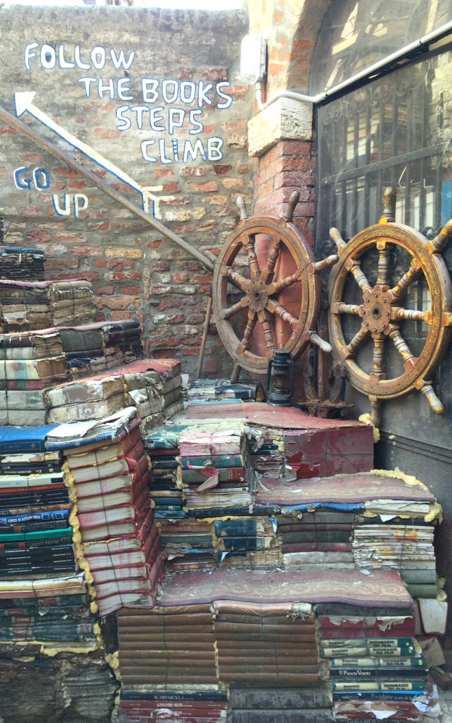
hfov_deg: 40.5
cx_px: 200
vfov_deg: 61.2
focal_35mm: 31
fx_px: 611
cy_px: 363
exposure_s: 1/50
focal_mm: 4.15
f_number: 2.2
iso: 32
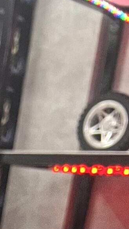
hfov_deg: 8.5
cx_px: -226
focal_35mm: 124
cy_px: 478
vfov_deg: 14.1
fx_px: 754
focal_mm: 5.7
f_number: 1.5
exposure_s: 1/50
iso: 250
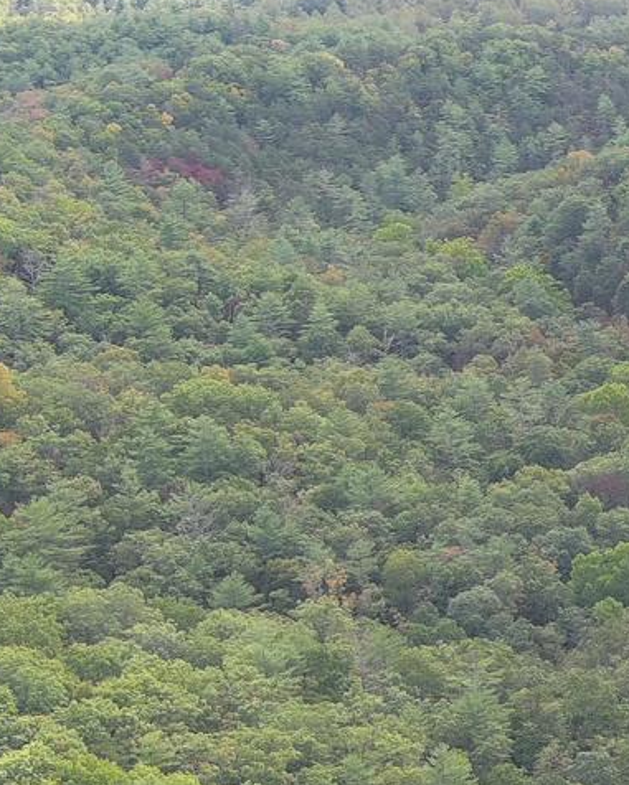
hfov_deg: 11.9
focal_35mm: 117
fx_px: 2722
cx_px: 1218
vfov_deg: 16.3
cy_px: 598
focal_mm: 10.57
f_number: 2.8
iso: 100
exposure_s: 1/253
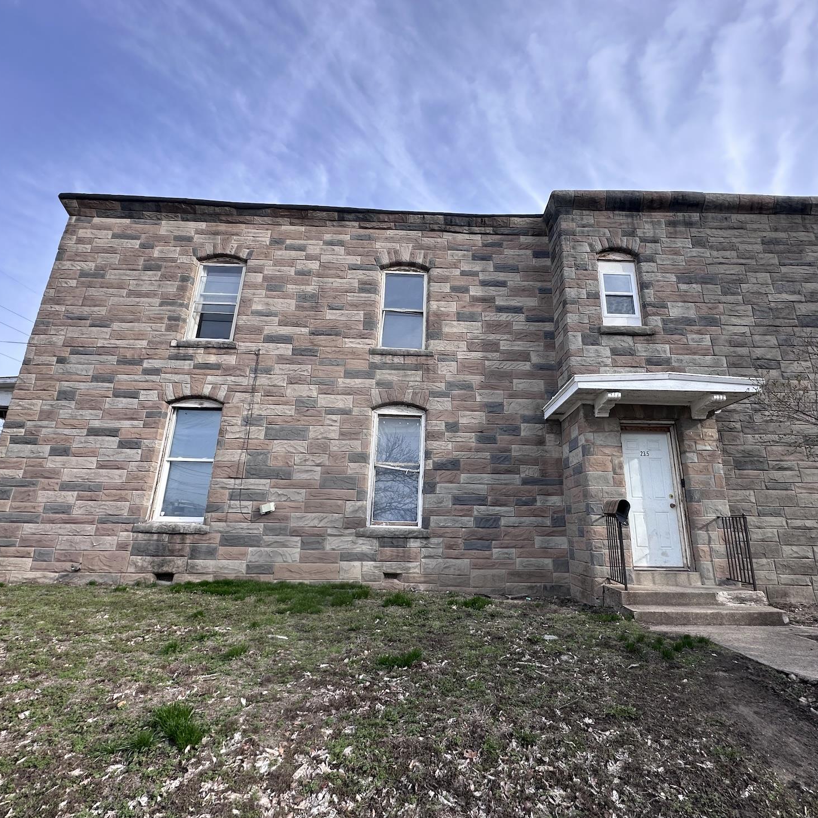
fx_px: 454
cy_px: 403
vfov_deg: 84.0
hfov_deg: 83.8
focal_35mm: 17
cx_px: 447
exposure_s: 1/587
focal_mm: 2.22
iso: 40
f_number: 2.2
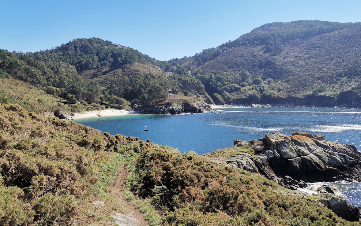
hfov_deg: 64.6
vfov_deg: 43.1
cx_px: 178
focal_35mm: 29
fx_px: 285
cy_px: 126
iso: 50
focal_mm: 4.75
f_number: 1.8
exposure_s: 1/2857
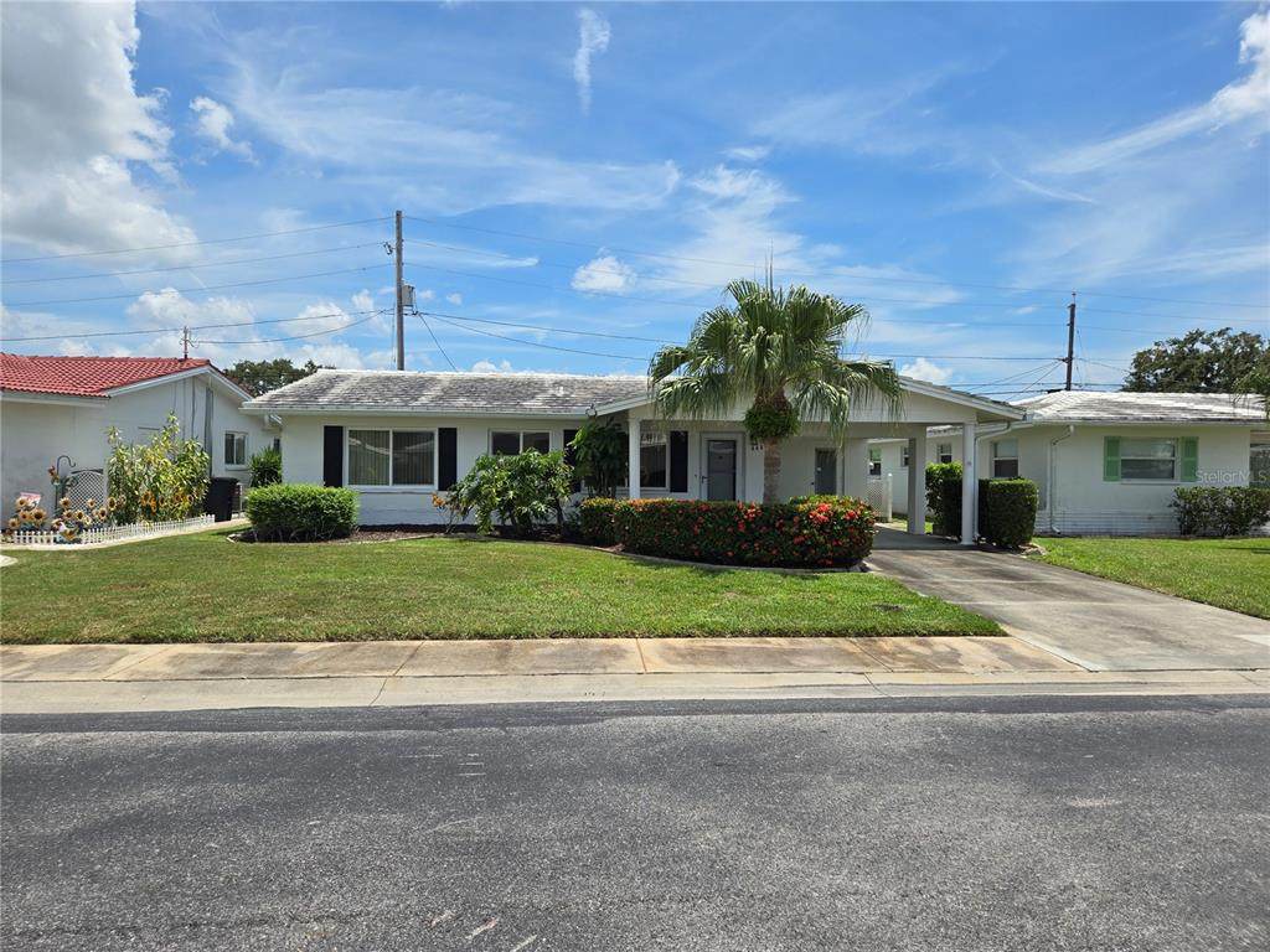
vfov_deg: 58.9
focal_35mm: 23
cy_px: 476
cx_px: 635
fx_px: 844
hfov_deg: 73.9
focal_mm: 5.4
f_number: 1.8
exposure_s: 1/2635
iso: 25
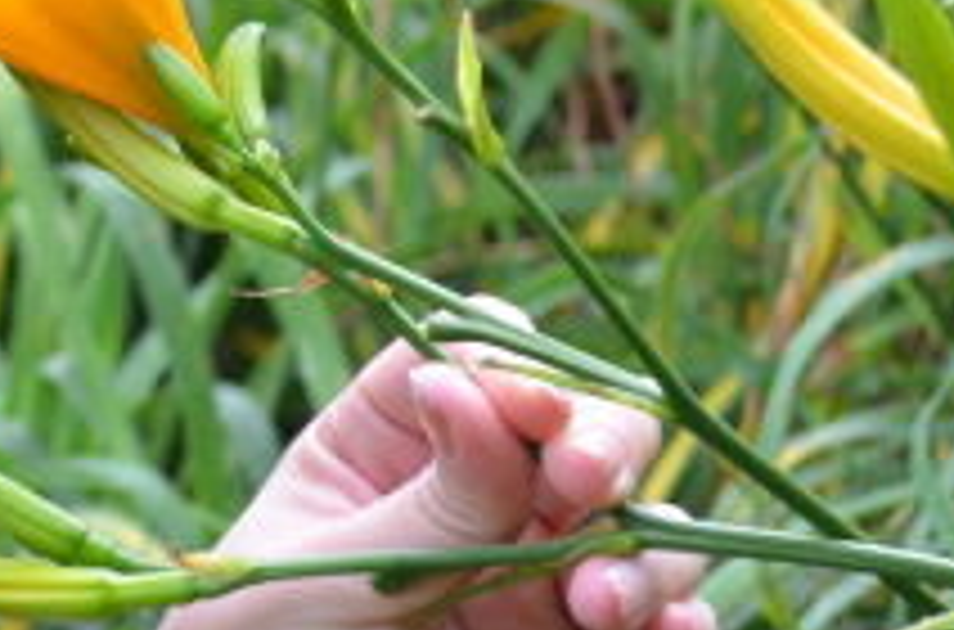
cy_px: -166
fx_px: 5628
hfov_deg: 9.4
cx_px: -551
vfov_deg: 6.4
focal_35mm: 213
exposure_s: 1/80
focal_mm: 36
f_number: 5.6
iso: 200
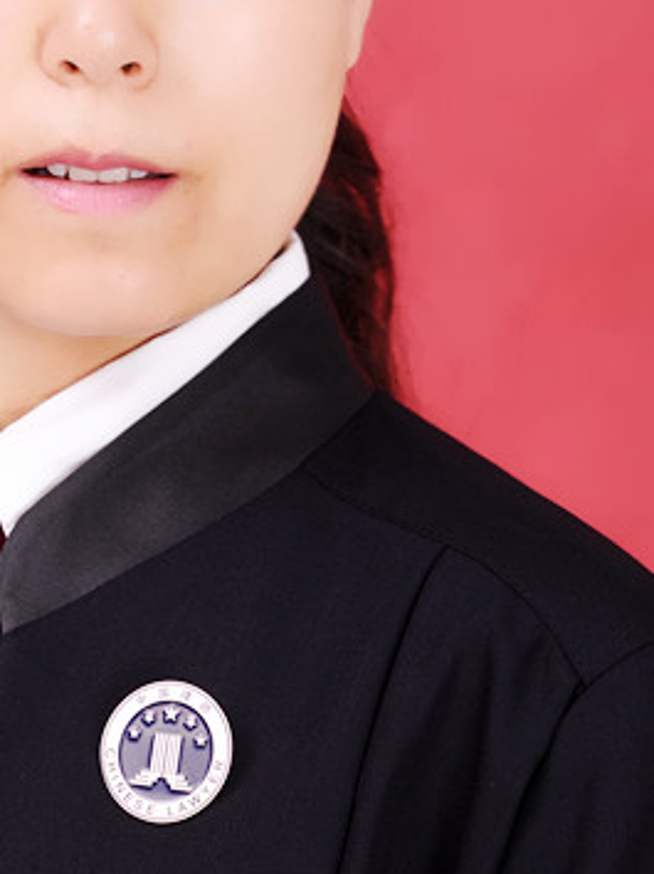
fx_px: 5750
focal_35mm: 228
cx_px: 83
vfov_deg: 8.7
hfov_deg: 6.5
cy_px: 289
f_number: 6.3
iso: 200
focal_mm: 70
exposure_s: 1/125
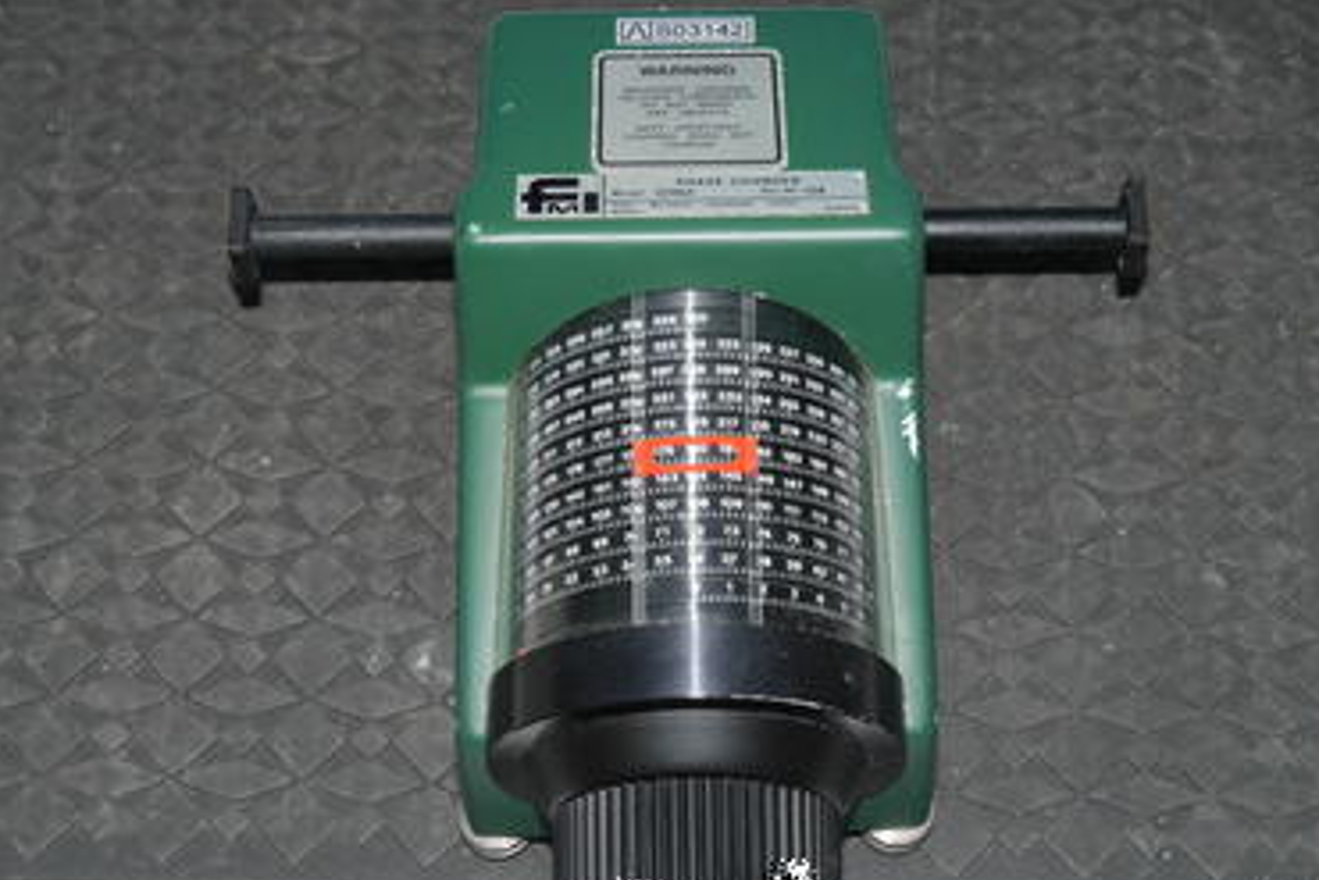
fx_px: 2309
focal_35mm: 63
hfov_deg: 31.9
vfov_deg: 21.6
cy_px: 527
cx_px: 702
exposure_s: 1/60
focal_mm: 28
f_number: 11
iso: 400
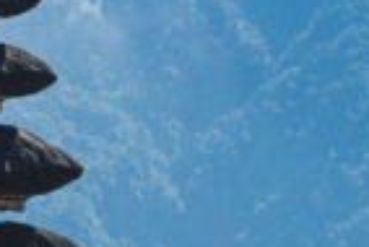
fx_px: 3170
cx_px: 213
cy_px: 168
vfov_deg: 4.5
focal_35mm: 309
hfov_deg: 6.7
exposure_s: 1/400
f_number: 8
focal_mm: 43
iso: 100
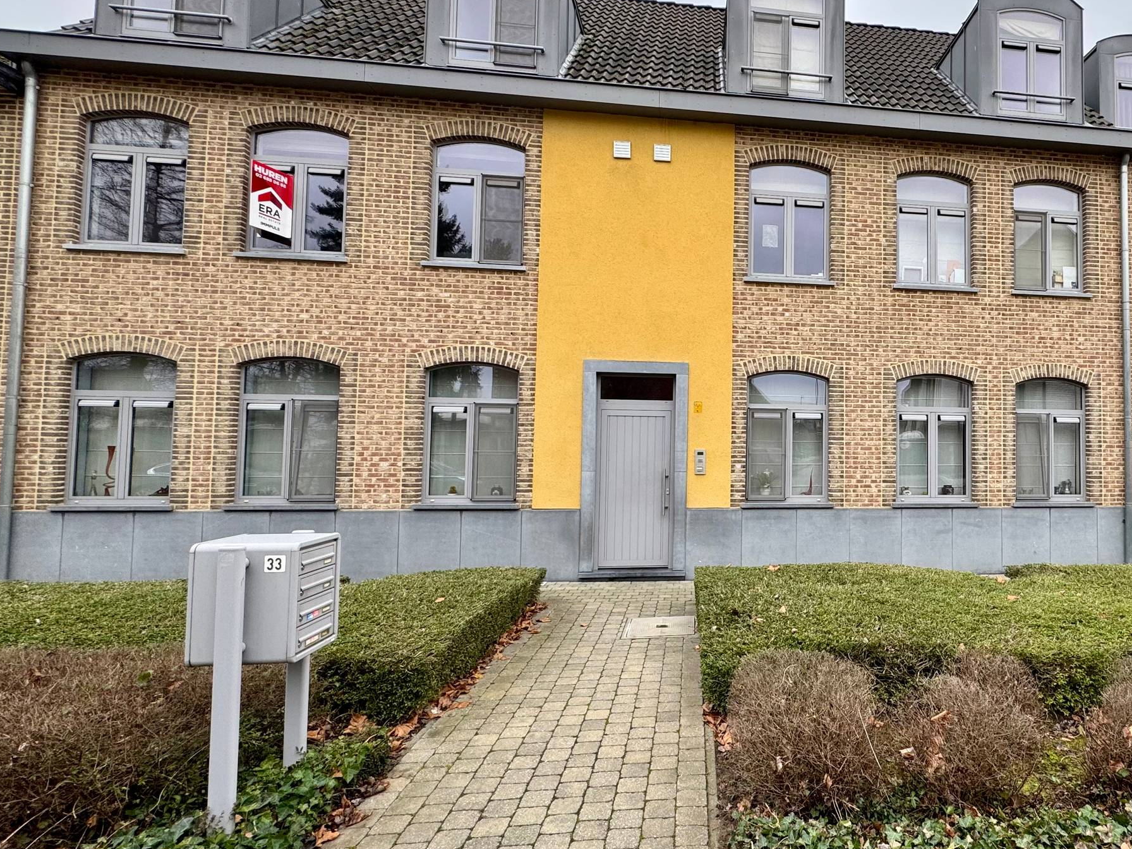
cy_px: 421
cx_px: 789
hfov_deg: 78.0
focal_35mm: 20
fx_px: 654
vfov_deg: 66.0
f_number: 2.2
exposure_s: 1/99
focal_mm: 2.22
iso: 50
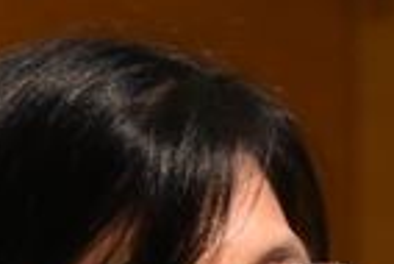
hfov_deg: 2.5
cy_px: 1042
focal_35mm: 835
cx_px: 216
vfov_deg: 1.6
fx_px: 9148
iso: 3200
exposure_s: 1/125
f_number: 6.3
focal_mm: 105
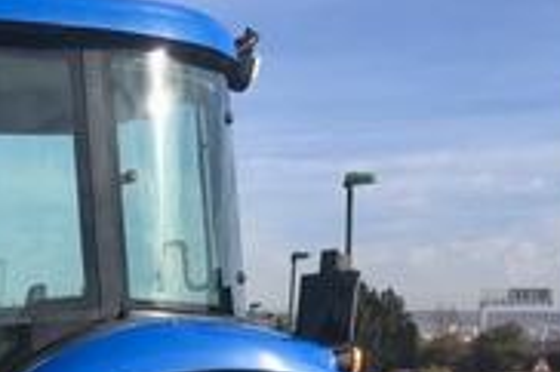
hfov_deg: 20.4
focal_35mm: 91
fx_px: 1414
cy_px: 458
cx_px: -177
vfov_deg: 14.5
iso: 32
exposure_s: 1/2326
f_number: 2.2
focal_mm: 4.15
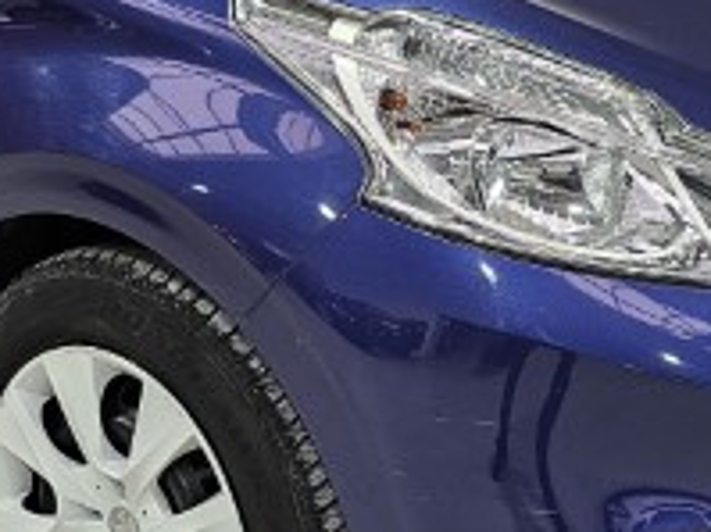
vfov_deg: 19.9
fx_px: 1519
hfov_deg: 26.2
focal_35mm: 74
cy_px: 278
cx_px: 236
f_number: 1.7
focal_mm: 6.3
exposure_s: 1/180
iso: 160
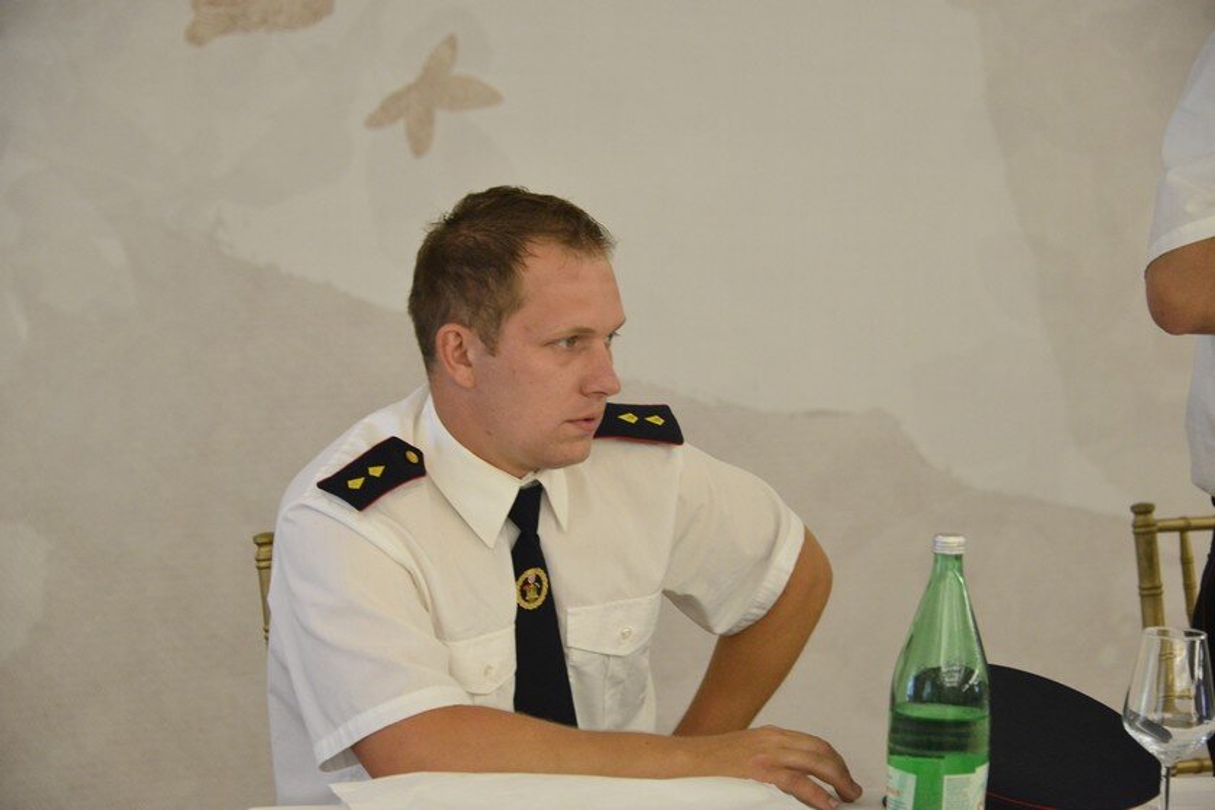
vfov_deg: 13.0
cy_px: 405
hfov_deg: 19.5
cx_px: 608
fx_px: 3543
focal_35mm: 105
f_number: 5.3
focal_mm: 105
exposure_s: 1/125
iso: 4500
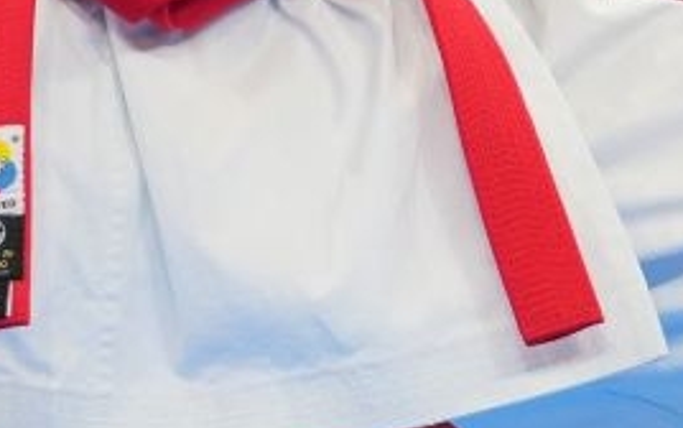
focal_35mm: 1142
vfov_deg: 1.2
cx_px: 178
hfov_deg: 1.8
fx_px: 21275
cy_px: -56
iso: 320
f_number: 2.8
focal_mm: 167
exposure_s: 1/500
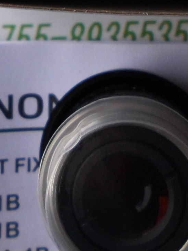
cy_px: -50
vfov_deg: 20.2
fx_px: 660
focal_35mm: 91
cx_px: 80
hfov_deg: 16.2
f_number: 3.2
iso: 100
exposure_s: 1/82
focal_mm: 4.6
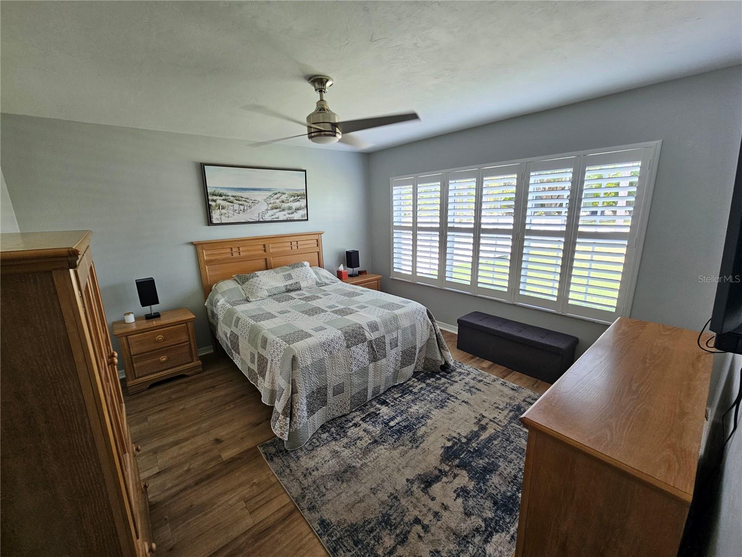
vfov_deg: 89.9
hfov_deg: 106.2
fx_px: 279
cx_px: 371
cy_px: 278
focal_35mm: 13
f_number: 2.2
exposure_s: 1/60
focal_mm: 2.2
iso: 80
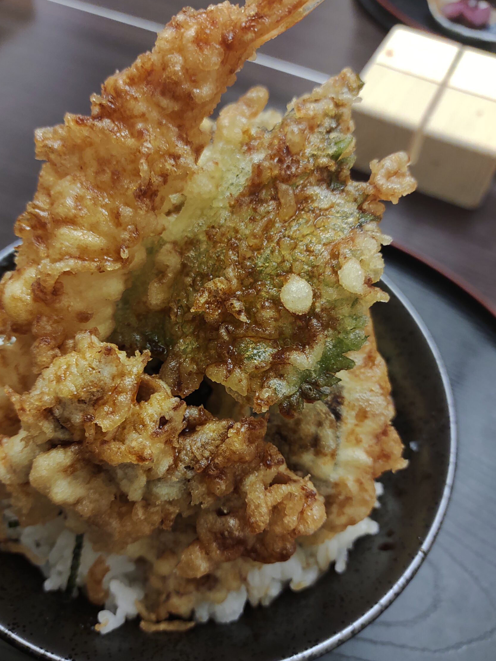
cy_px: 343
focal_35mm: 31
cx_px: 219
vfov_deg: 58.3
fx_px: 592
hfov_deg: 45.4
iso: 342
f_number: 1.79
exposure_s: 1/25
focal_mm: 4.71
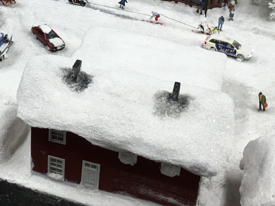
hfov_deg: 24.2
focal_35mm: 79
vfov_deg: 17.8
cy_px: -37
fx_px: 628
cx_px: 45
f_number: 2.2
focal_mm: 4.15
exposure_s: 1/33
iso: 32
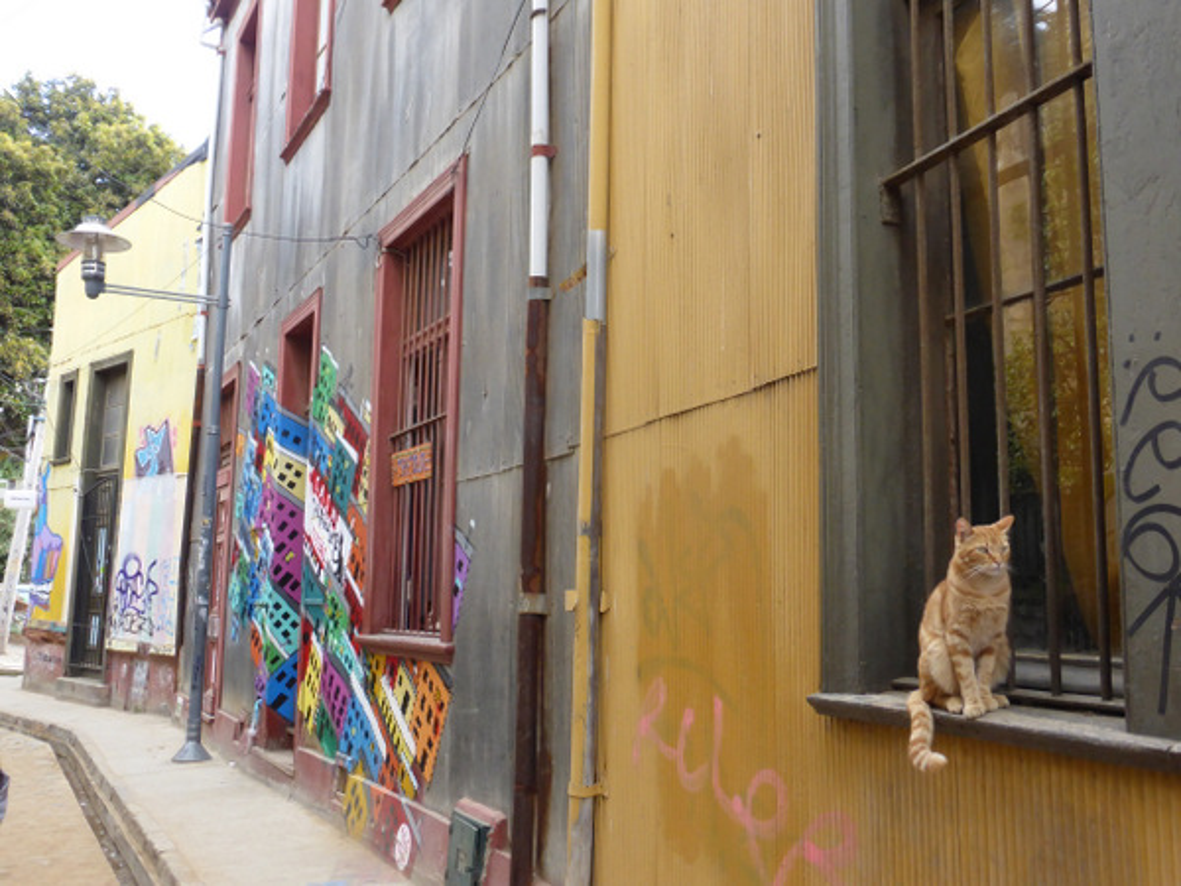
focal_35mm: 31
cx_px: 590
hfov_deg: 58.4
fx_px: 1058
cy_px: 443
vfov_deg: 45.4
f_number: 3.6
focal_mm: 5.4
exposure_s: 1/125
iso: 200
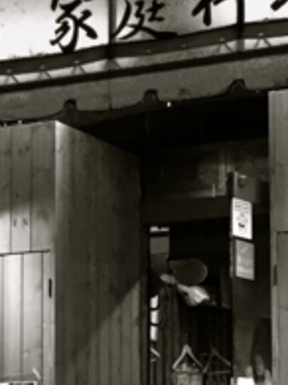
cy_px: 385
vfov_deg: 16.2
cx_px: 150
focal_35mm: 119
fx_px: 1322
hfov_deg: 12.4
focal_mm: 4.15
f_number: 2.2
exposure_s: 1/30
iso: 250
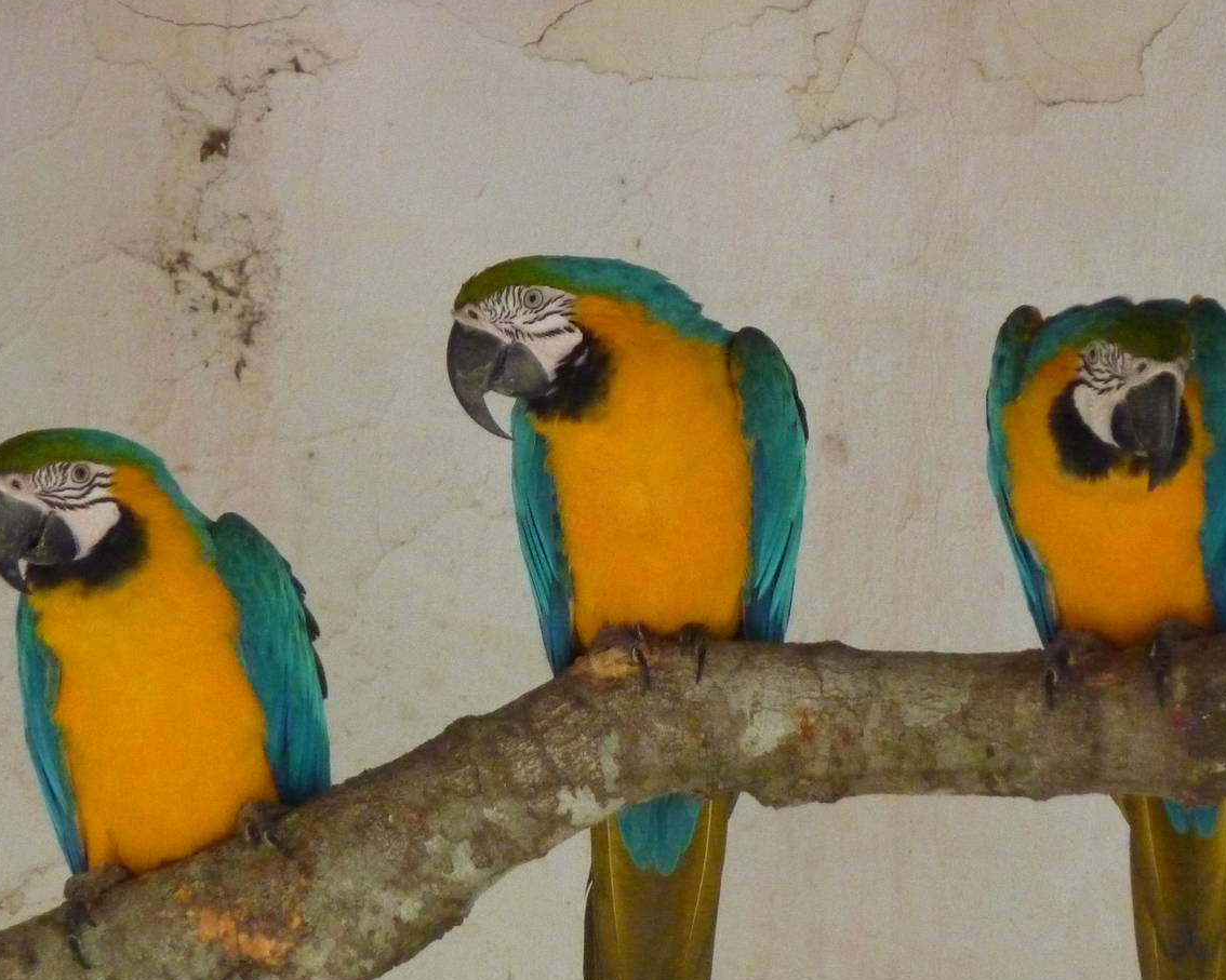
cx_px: 616
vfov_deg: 4.0
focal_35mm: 383
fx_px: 13896
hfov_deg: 5.1
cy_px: 501
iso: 800
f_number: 4.8
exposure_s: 1/80
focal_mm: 45.7
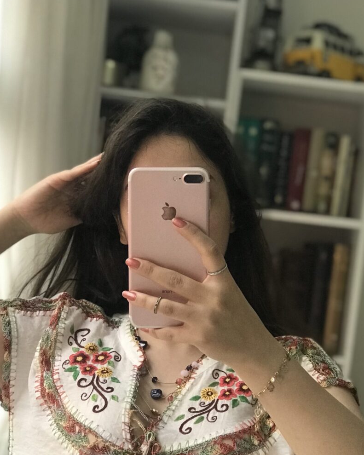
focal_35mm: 75
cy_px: 292
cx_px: 175
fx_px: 1010
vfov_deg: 25.3
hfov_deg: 20.4
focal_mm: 6.6
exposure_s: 1/50
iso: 160
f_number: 2.8
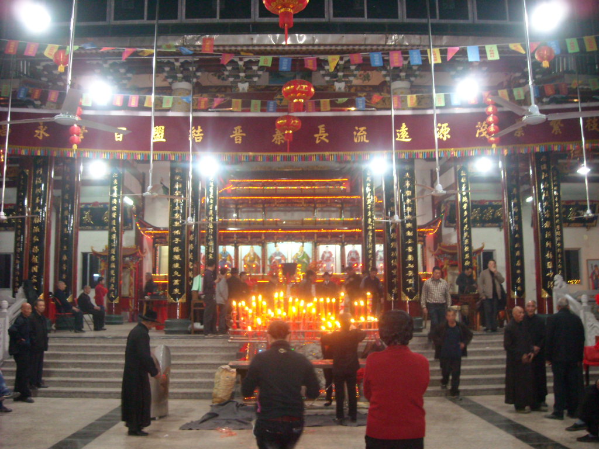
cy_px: 224
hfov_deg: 52.6
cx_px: 300
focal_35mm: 35
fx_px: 606
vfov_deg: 40.7
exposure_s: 1/14
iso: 400
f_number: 2.8
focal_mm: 5.7
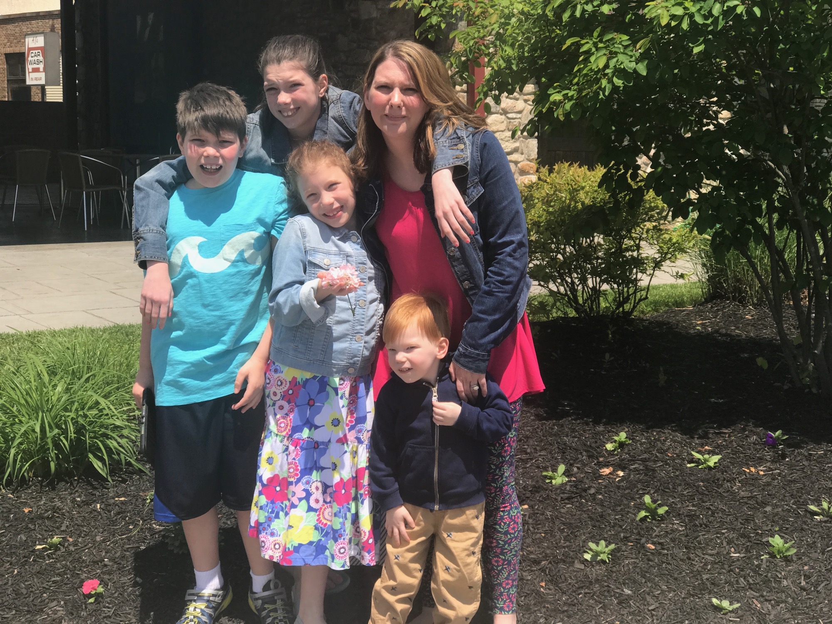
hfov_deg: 33.8
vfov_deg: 25.7
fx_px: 1370
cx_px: 416
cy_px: 312
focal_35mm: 57
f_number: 2.8
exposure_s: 1/606
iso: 20
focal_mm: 6.6
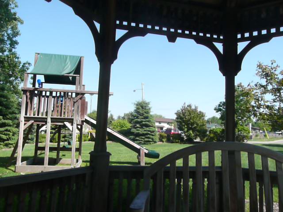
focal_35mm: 28
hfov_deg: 63.4
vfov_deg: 49.7
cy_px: 106
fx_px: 229
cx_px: 142
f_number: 8
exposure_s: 1/500
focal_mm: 4.6
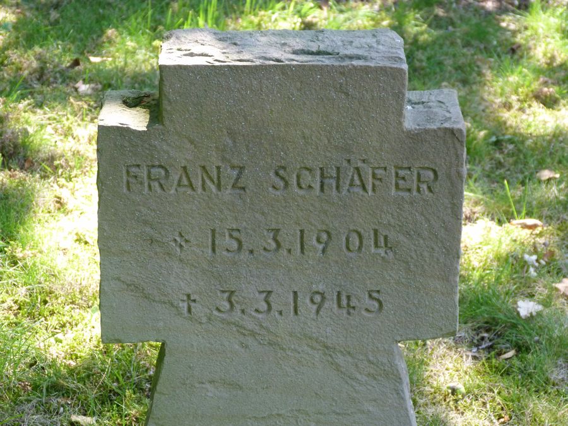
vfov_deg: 11.4
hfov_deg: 15.2
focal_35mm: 130
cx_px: 284
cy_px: 213
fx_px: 2133
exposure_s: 1/80
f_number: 3.6
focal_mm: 23.5
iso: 200
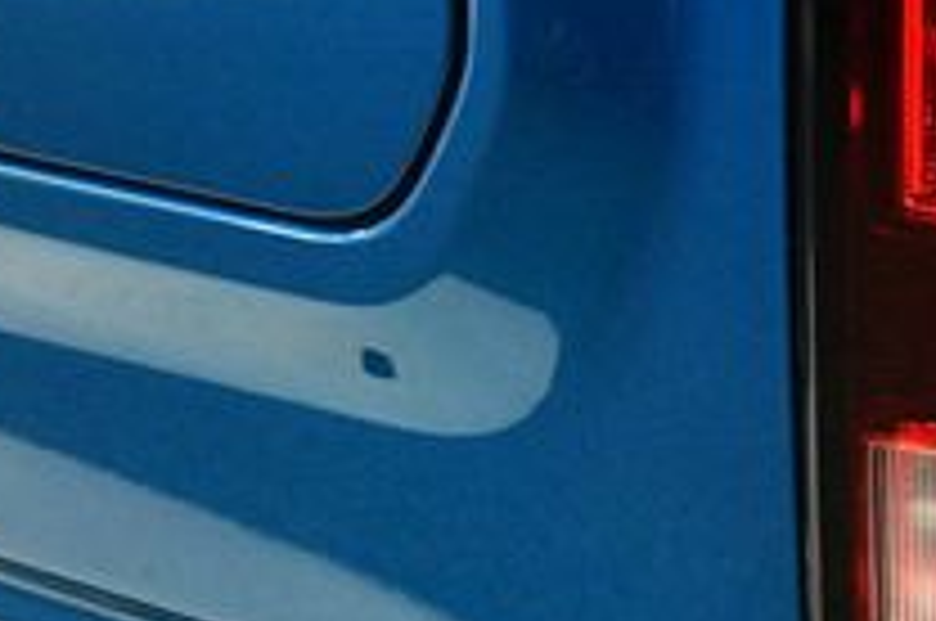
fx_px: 2882
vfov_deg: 12.3
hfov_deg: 17.7
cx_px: 1084
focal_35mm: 111
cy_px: 328
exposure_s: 1/125
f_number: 3.8
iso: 3200
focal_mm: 24
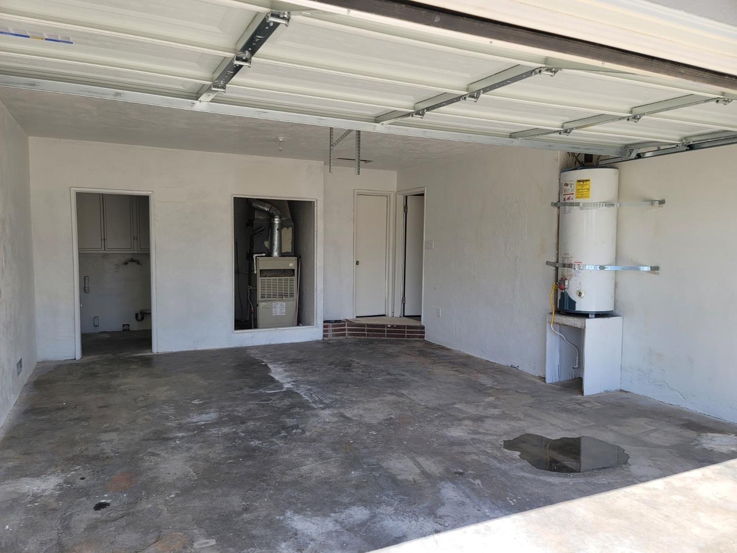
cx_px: 368
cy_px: 276
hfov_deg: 69.4
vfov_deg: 54.9
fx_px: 532
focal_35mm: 25
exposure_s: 1/289
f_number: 1.8
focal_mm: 7
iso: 20
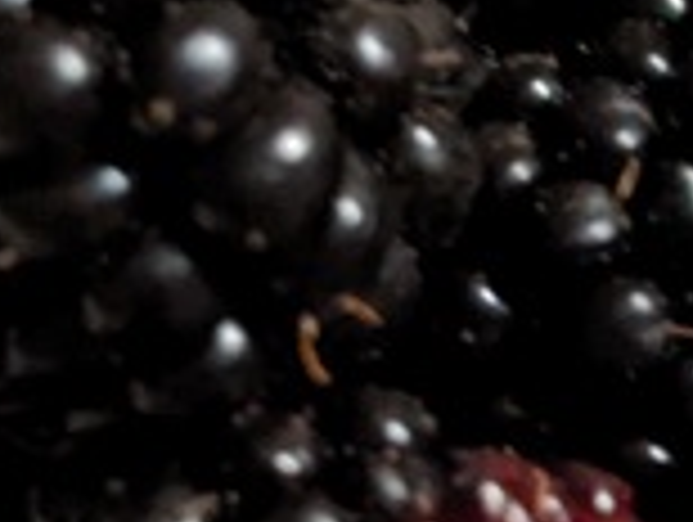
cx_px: 864
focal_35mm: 179
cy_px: 468
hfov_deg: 10.8
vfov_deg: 8.3
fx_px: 3589
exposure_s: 1/24
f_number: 1.8
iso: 720
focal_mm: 4.44
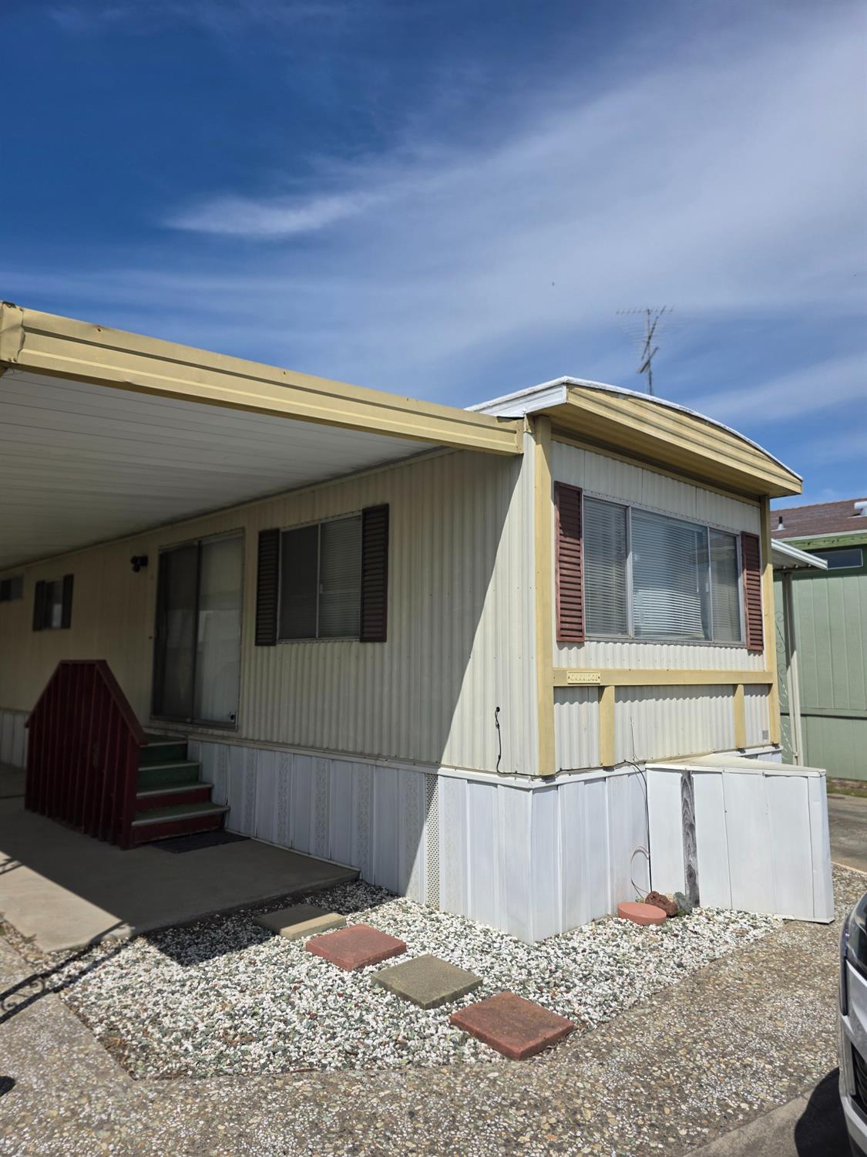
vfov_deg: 73.9
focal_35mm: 23
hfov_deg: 58.9
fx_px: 768
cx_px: 434
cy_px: 578
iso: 64
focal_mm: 6.3
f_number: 1.7
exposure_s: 1/7944
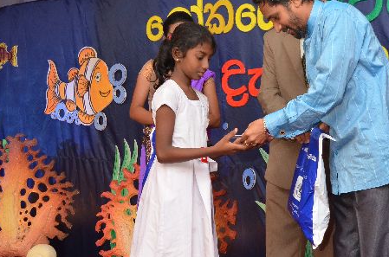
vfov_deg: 23.2
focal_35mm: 58
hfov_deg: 34.3
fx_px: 625
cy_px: 105
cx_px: 253
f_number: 6.3
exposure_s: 1/160
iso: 1250
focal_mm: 26
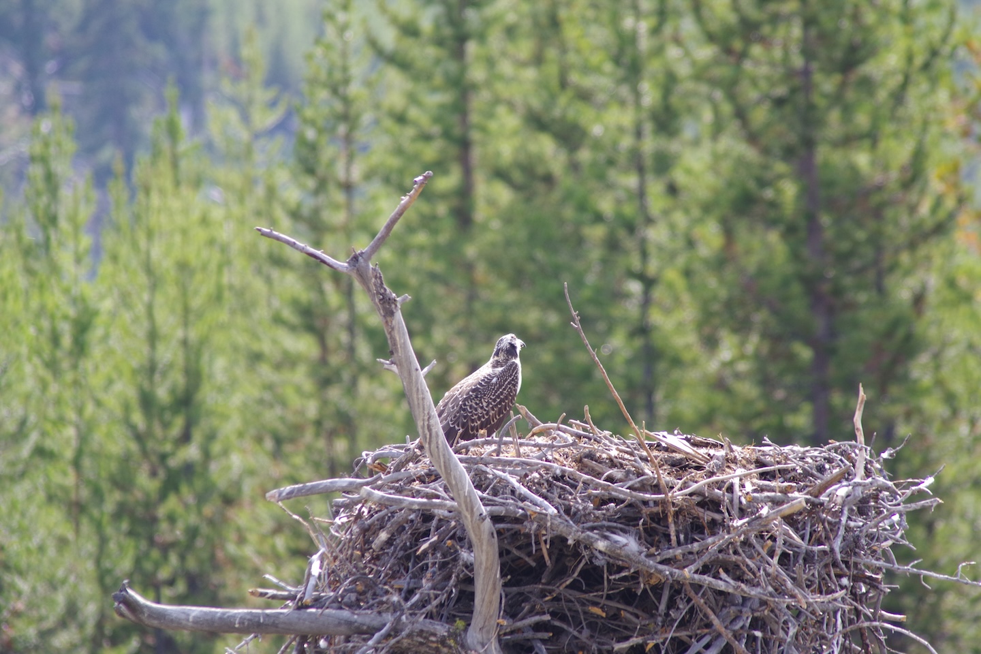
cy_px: 327
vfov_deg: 3.4
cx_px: 490
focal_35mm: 399
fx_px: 10872
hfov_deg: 5.2
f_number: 6.7
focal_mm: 266
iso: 400
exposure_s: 1/250
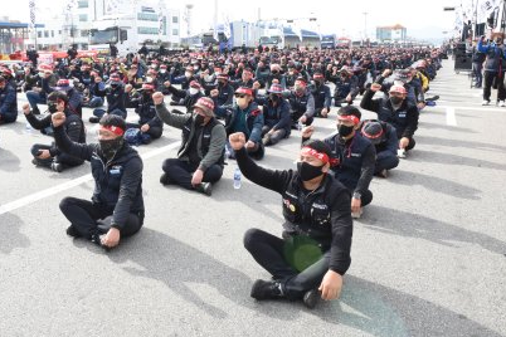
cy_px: 116
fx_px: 478
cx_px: 166
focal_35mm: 34
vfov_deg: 38.5
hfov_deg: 54.6
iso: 500
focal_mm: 24
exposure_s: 1/50
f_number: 22
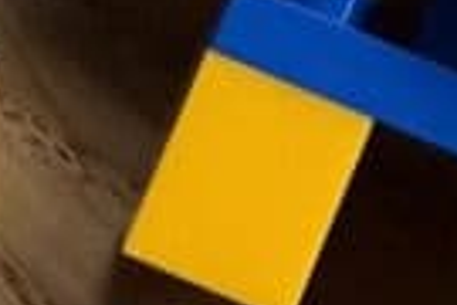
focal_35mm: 190
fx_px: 2412
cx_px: -213
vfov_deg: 7.2
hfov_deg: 10.5
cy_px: -75
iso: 200
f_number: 2.2
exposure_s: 1/100
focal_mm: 2.22
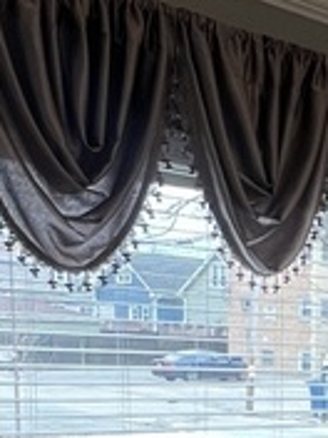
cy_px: 543
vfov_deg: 22.3
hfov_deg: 16.2
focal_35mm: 80
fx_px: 1011
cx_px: 544
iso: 64
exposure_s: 1/120
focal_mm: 1.57
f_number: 1.8
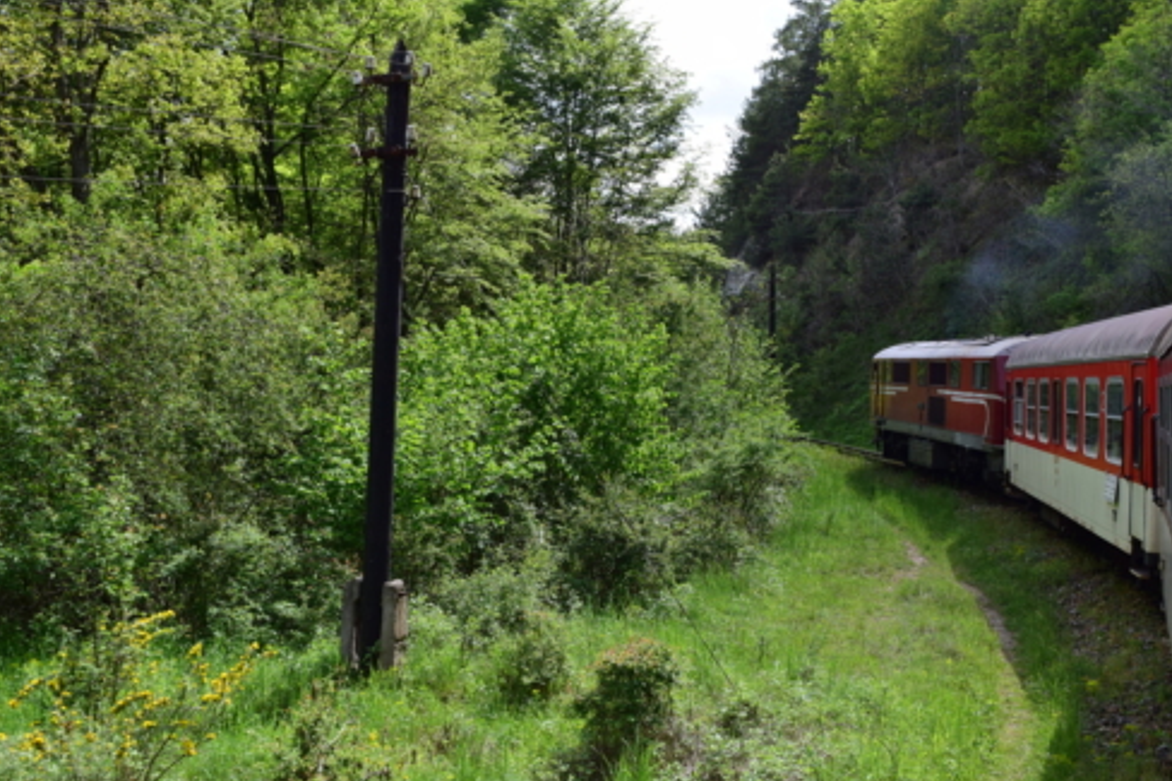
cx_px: 596
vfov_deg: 32.2
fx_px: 1351
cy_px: 398
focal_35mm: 42
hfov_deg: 46.9
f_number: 9
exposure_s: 1/500
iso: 400
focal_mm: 27
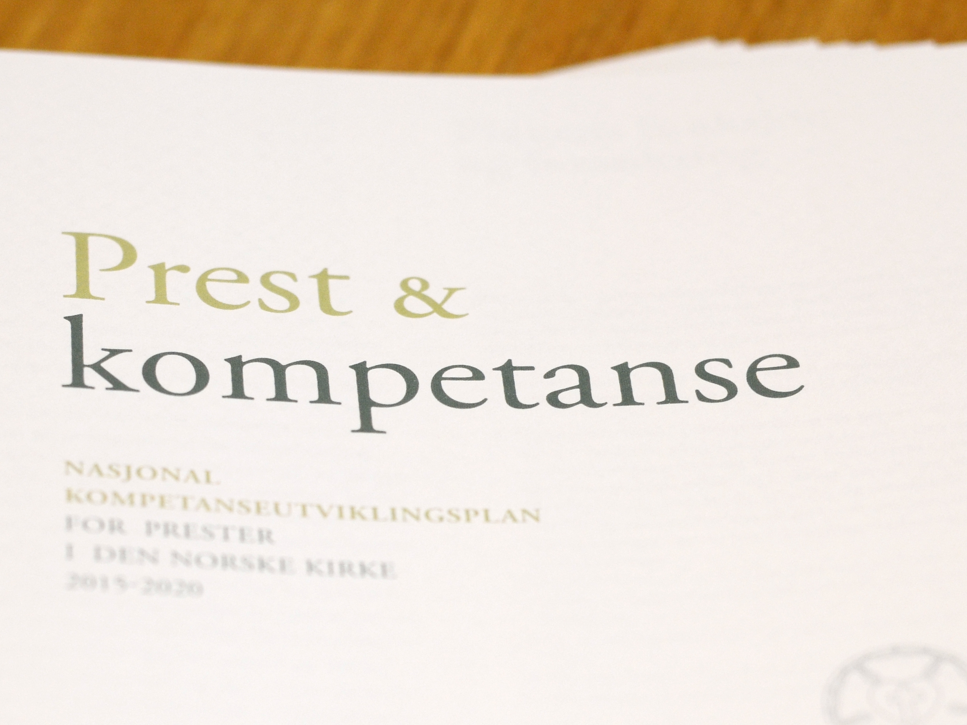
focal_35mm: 145
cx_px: 357
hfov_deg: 13.6
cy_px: 597
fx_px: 4050
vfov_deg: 10.2
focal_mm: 50
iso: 400
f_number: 2.5
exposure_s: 1/200
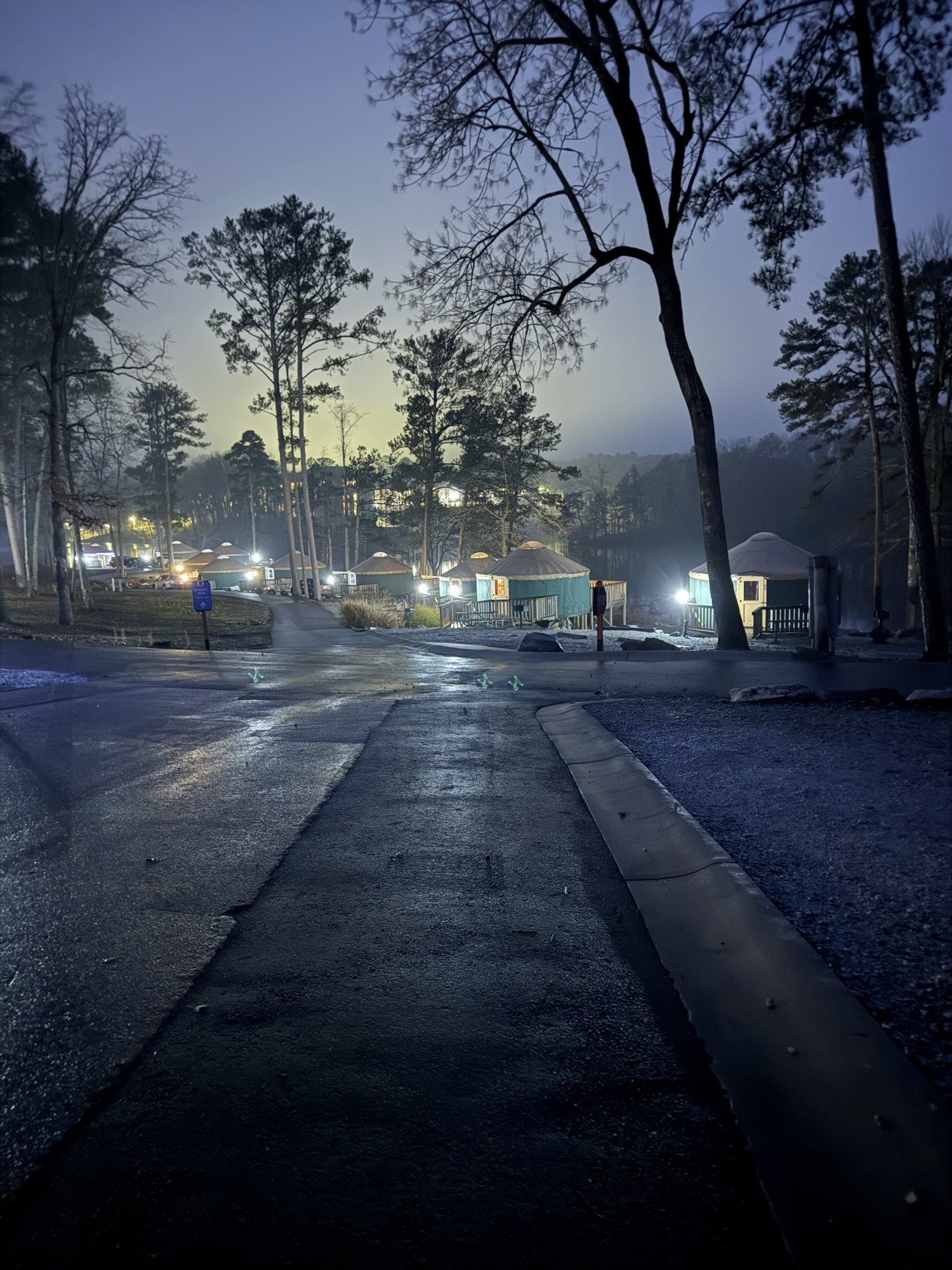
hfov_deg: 56.8
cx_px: 476
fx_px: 880
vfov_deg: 71.6
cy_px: 635
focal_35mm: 24
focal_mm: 6.76
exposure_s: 1/2
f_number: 1.78
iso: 2500
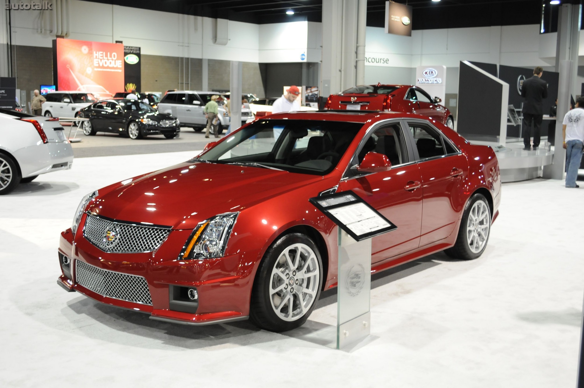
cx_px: 292
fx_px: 681
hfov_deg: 46.4
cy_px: 194
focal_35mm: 42
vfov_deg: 31.8
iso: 800
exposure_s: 1/20
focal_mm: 28
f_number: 4.5
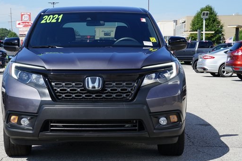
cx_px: 95
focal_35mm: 90
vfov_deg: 15.2
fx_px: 605
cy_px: 76
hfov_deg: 22.6
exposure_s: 1/100
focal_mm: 72
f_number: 13
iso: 100
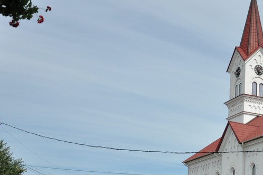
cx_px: 278
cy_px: 161
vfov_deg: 20.4
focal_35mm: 65
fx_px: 474
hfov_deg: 28.6
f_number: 4
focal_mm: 18
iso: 200
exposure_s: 1/2500
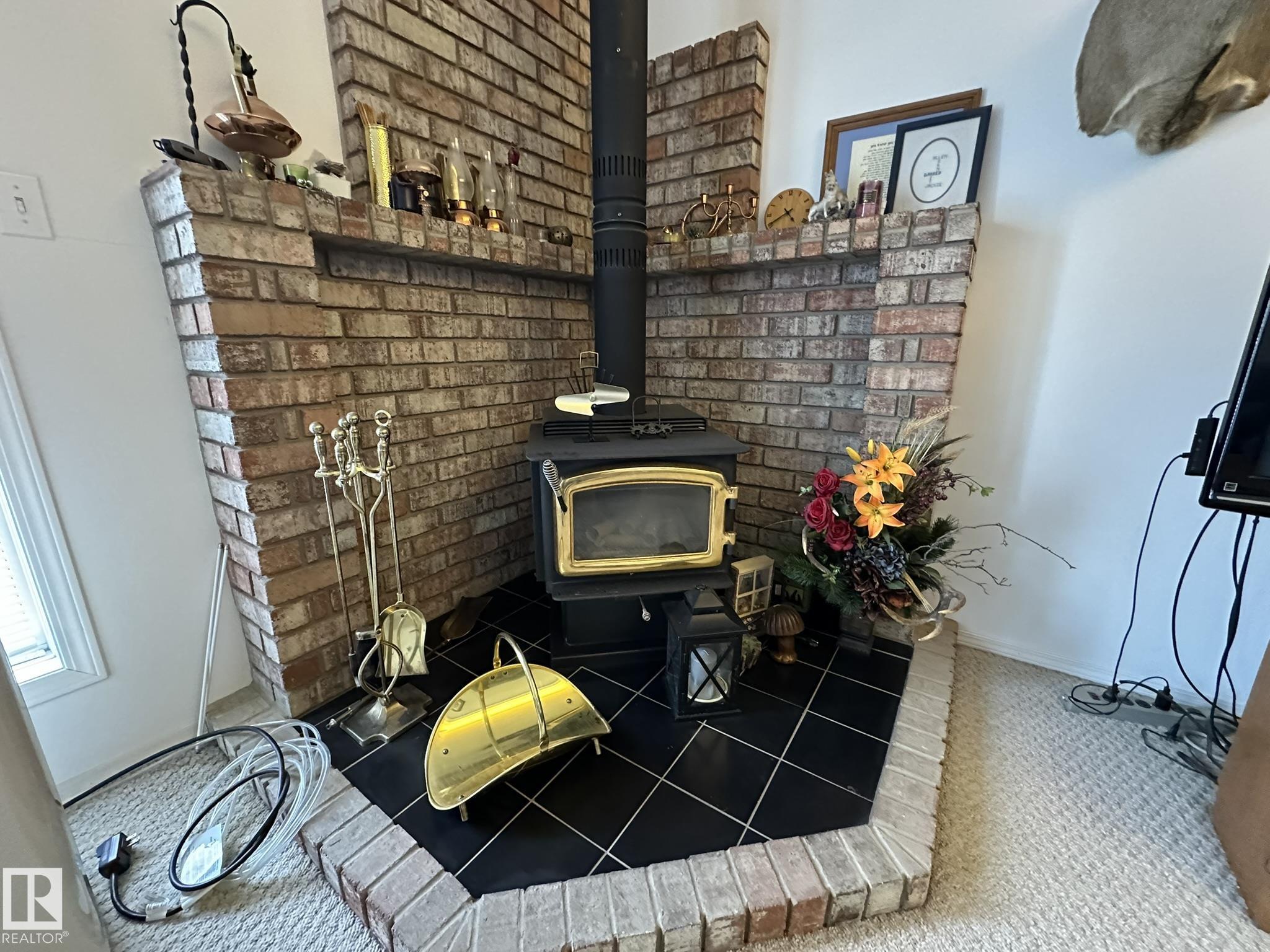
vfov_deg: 85.7
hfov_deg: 102.1
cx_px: 635
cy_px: 476
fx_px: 514
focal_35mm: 14
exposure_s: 1/40
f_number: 2.2
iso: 800
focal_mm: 2.22
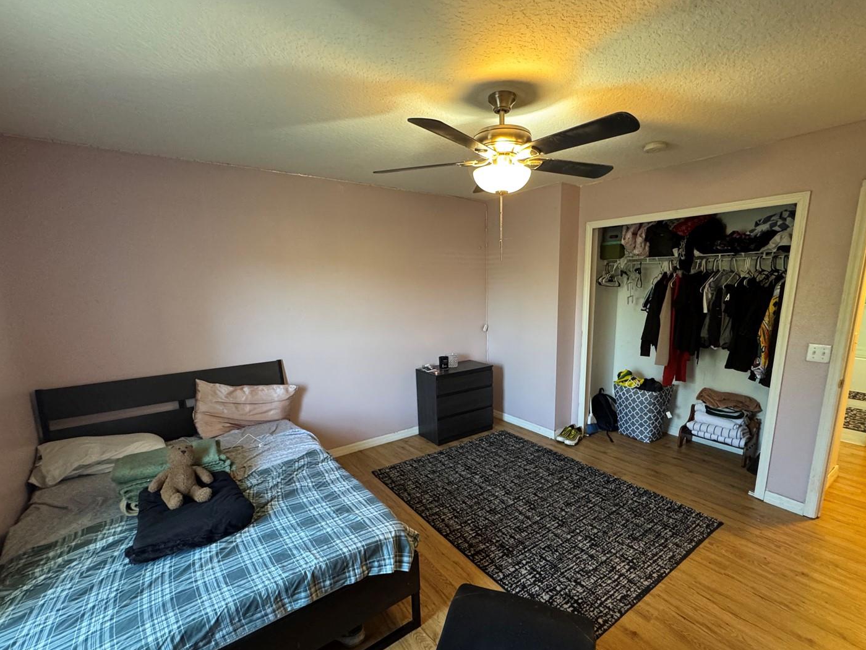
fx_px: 400
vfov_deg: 77.9
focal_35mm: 16
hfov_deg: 94.3
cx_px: 464
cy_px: 360
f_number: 2.2
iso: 500
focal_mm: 2.22
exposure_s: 1/60
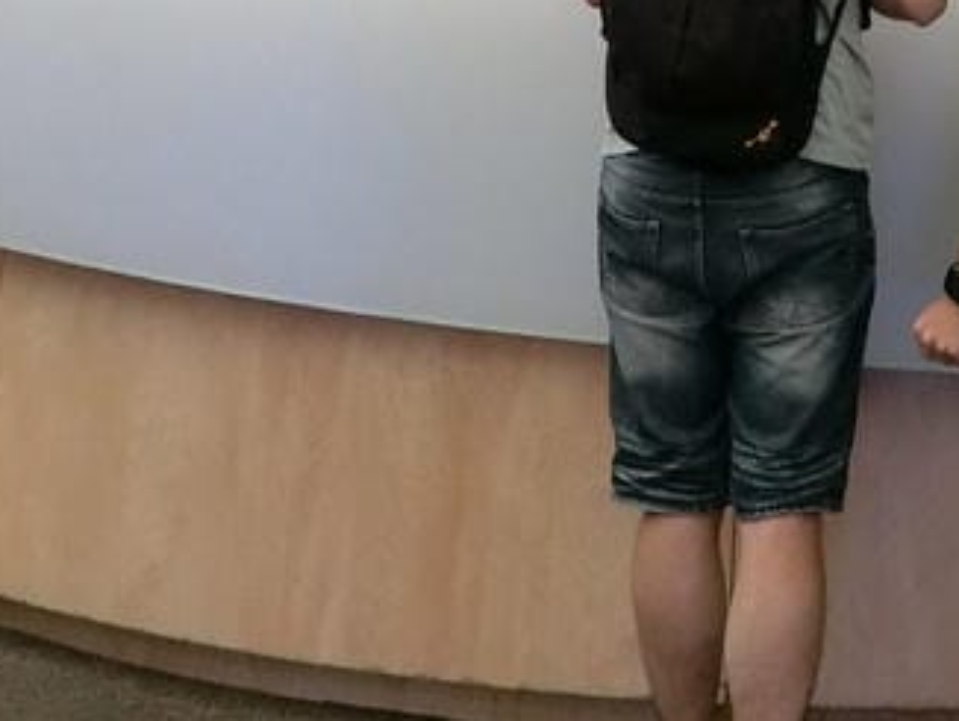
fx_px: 2551
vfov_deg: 14.6
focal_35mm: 92
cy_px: -471
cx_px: 1038
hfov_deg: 20.4
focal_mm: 5.4
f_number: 2.8
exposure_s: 1/80
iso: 400
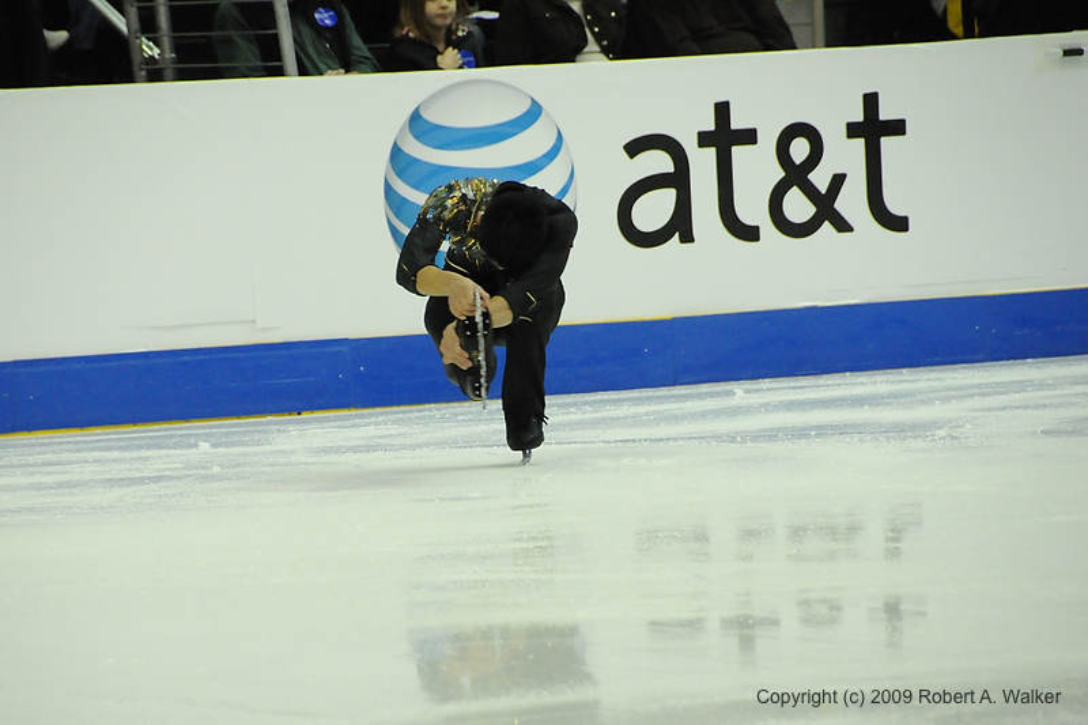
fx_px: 9064
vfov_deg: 4.6
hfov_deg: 6.9
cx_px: 544
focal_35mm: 300
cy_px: 362
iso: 3200
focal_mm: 200
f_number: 5.6
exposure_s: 1/1000
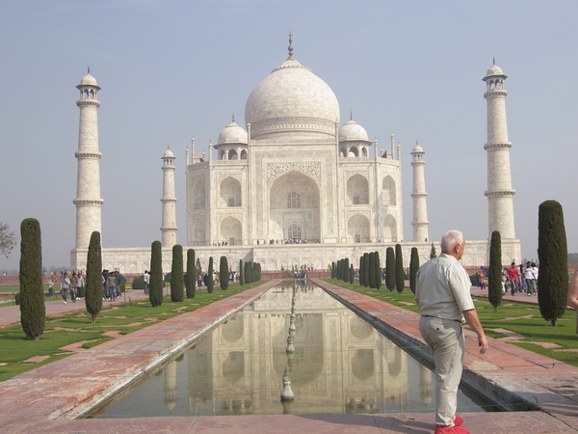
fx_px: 668
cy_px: 217
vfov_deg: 36.0
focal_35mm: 40
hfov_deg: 46.8
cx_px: 289
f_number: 3.2
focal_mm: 8.4
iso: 50
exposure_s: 1/1000
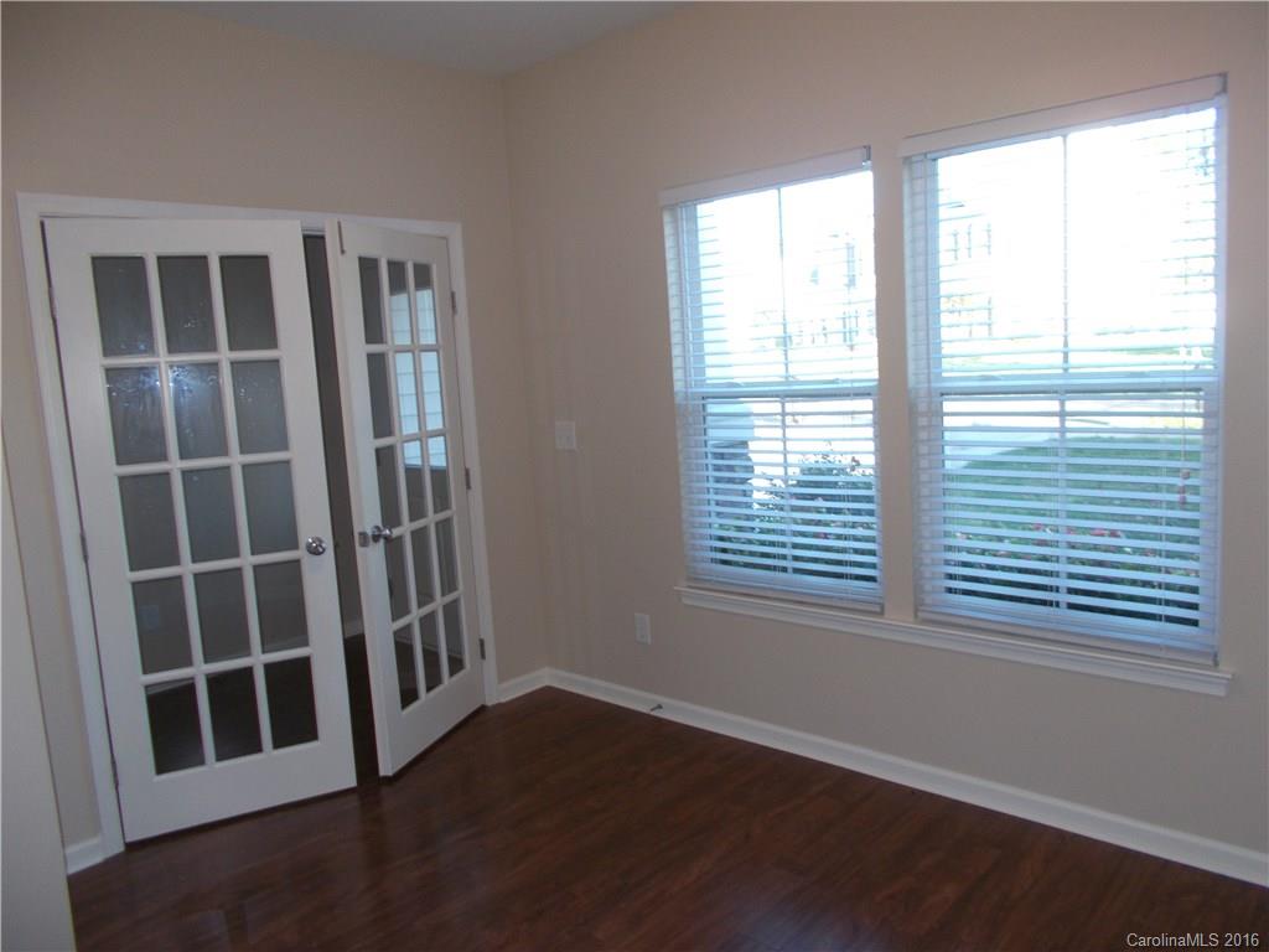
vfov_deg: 53.1
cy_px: 476
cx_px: 634
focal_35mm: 26
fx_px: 953
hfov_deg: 67.3
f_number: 3.2
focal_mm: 4.6
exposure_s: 1/25
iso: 80
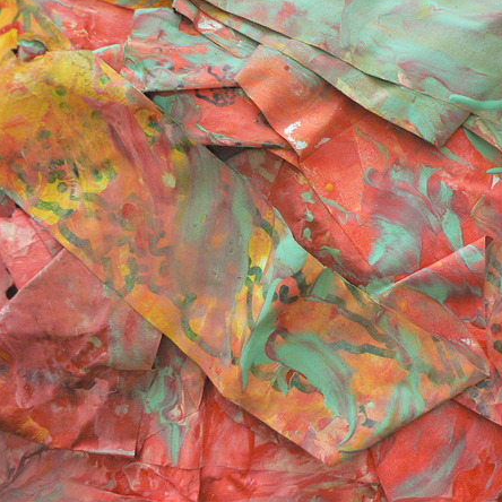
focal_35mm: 43
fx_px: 706
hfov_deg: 38.7
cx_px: 337
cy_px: 251
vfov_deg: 39.2
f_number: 2.8
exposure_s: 1/60
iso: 400
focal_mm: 6
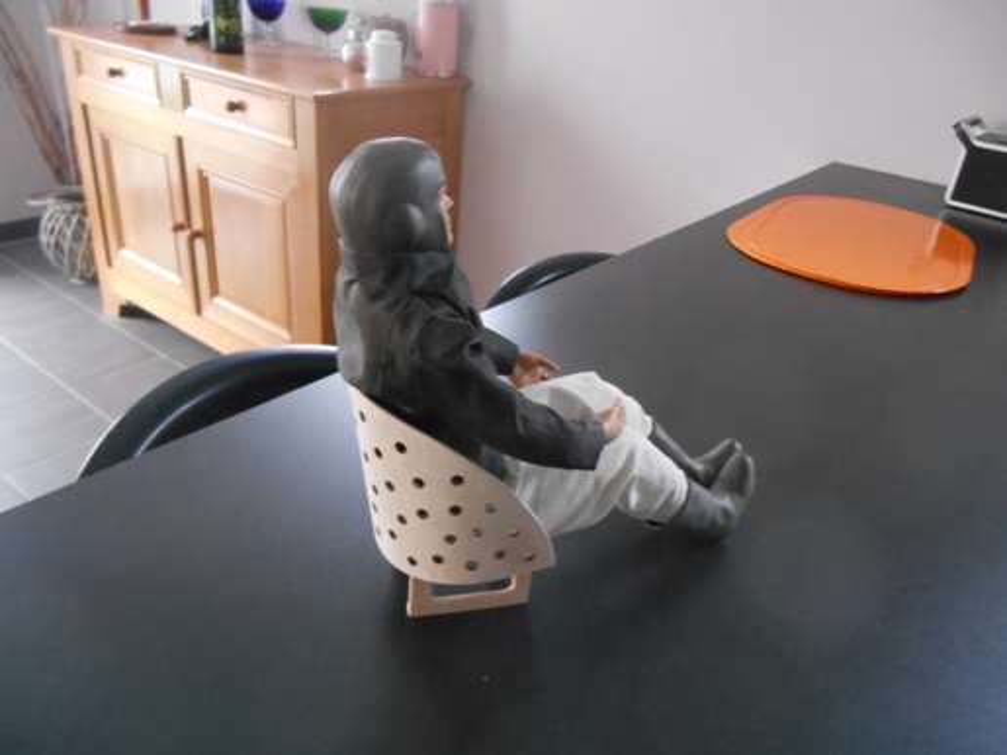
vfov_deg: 53.0
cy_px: 378
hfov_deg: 67.3
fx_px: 756
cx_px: 504
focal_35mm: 26
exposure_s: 1/10
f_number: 3.4
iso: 800
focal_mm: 4.7
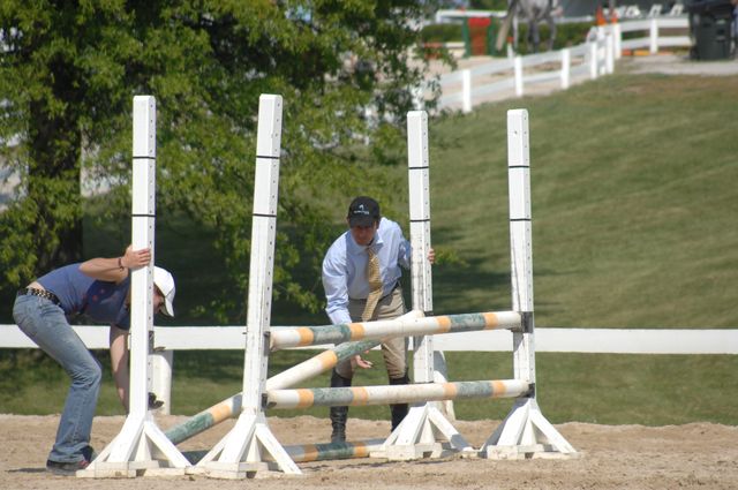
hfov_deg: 6.9
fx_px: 6142
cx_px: 369
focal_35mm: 300
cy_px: 245
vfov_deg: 4.6
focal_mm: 200
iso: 200
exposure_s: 1/1000
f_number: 5.6
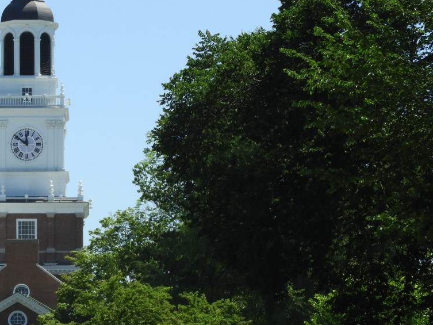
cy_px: 179
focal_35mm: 239
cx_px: 89
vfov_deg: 6.2
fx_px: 2990
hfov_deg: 8.3
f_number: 5
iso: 100
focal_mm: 22.4
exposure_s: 1/500
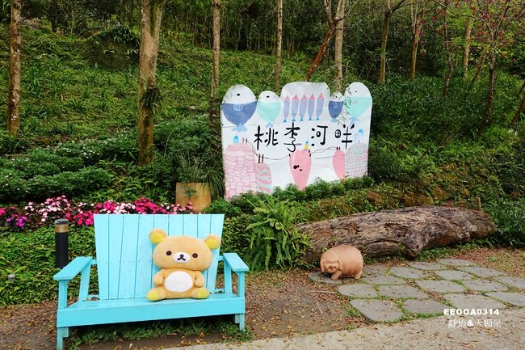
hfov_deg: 73.8
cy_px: 175
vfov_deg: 53.1
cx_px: 262
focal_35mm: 24
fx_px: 350
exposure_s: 1/200
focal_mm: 8.8
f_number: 4
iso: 125
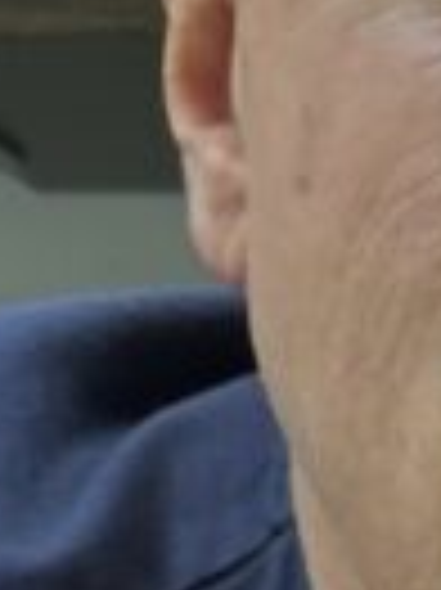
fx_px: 6397
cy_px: 1293
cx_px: 864
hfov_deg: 3.9
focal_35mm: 376
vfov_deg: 5.2
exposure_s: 1/40
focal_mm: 6.86
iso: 400
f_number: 1.78
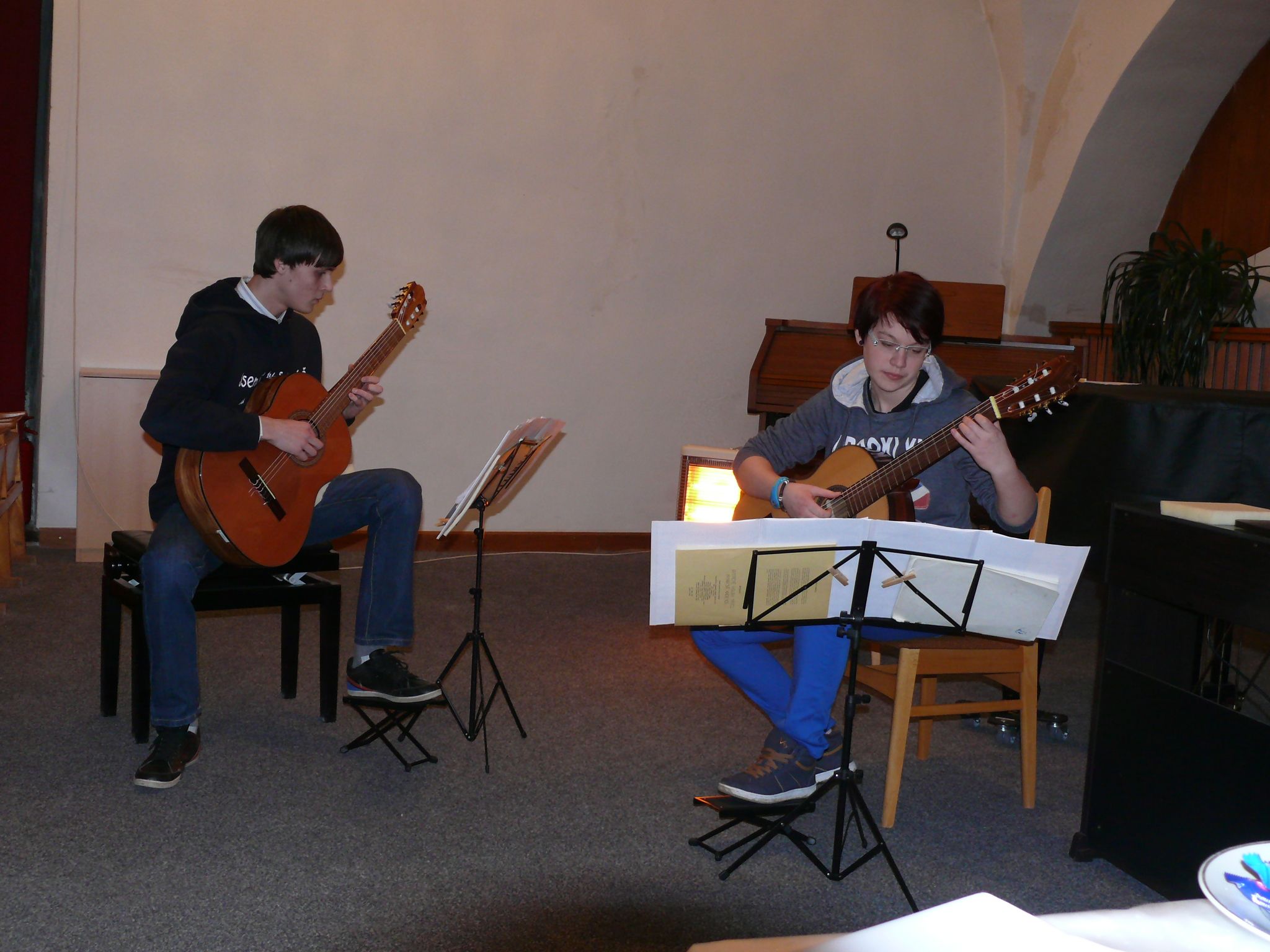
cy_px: 476
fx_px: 1468
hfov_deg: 46.8
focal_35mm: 40
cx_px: 635
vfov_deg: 36.0
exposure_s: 1/40
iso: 200
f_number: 2.8
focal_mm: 8
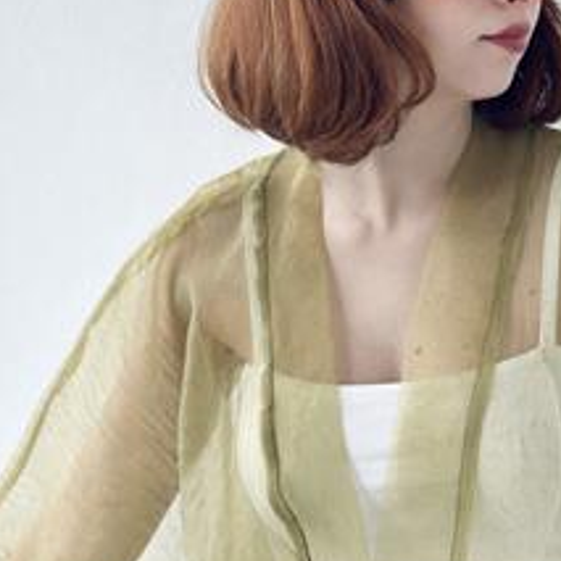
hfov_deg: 16.2
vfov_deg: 16.4
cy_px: 370
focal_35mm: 106
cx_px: 503
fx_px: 1944
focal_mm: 6.86
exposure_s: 1/324
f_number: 1.78
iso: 80
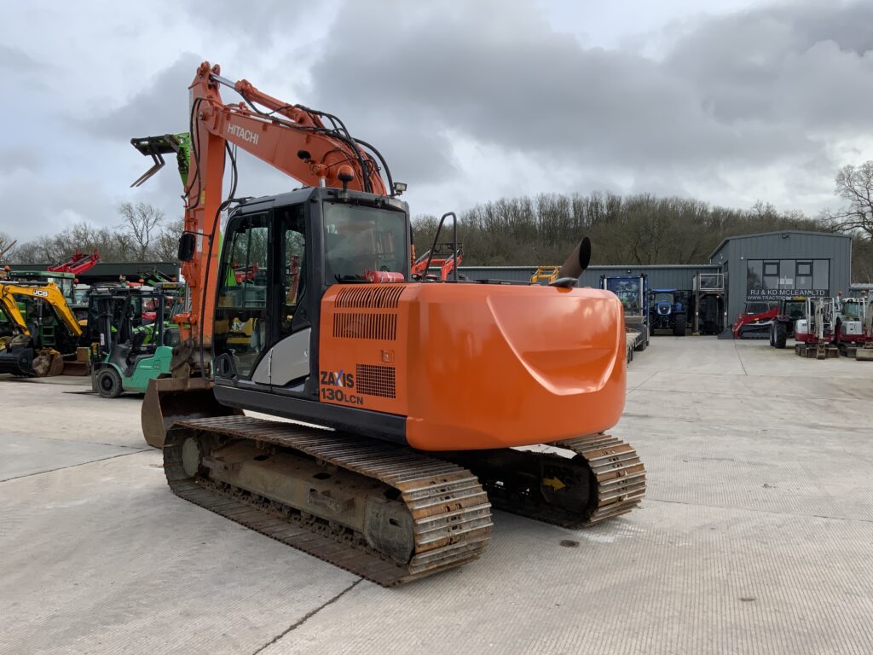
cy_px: 328
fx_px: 731
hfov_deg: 61.7
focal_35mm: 29
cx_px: 436
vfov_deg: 48.2
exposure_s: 1/749
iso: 16
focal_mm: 3
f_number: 1.8
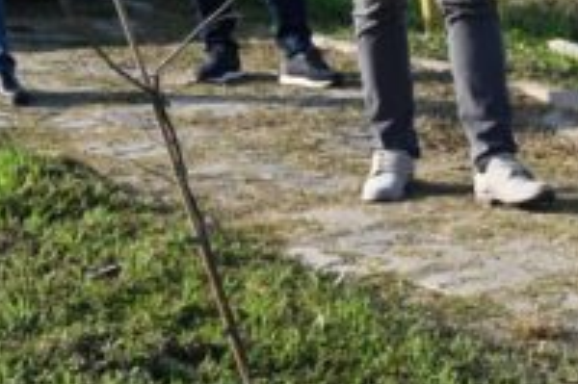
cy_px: 27
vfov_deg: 10.2
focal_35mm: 133
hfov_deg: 15.4
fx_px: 2132
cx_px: 410
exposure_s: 1/250
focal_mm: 34.5
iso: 200
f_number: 9
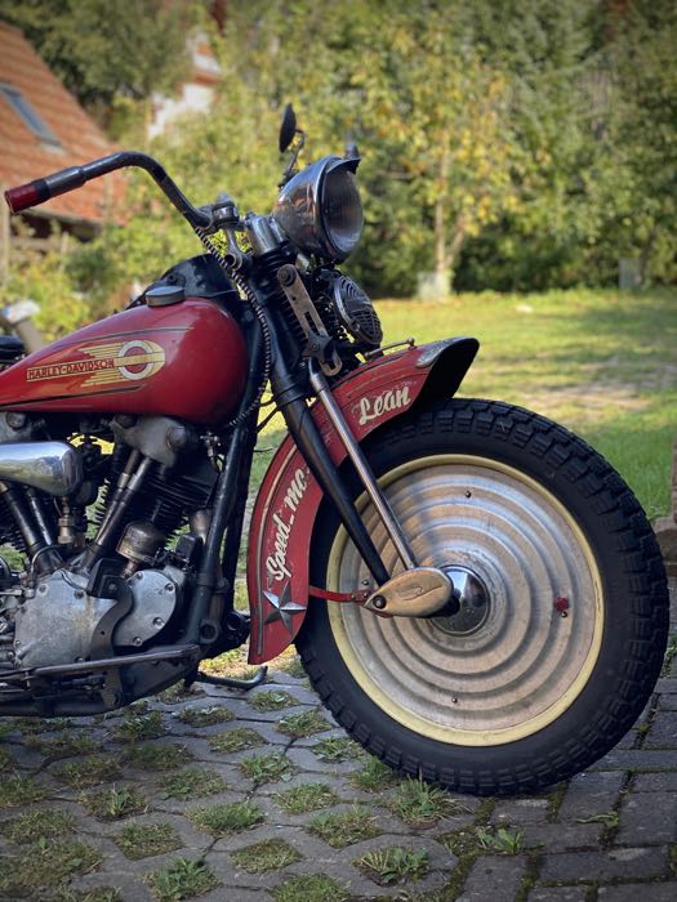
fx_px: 1356
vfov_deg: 36.8
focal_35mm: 52
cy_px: 451
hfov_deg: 28.0
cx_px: 338
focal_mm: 6
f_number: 2
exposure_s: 1/122
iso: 25
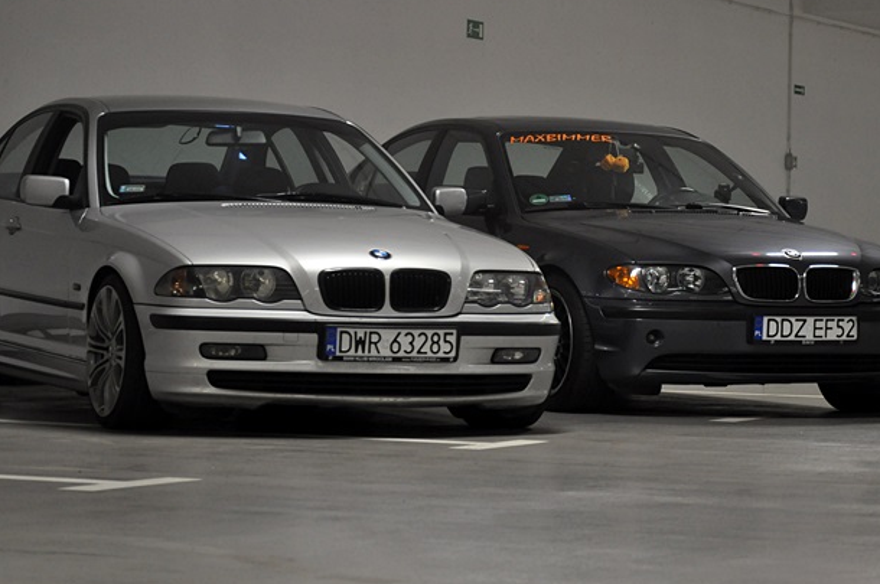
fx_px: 2978
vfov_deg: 11.2
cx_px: 401
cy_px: 338
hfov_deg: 16.8
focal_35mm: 122
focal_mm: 62
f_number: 5.3
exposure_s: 1/30
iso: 1000
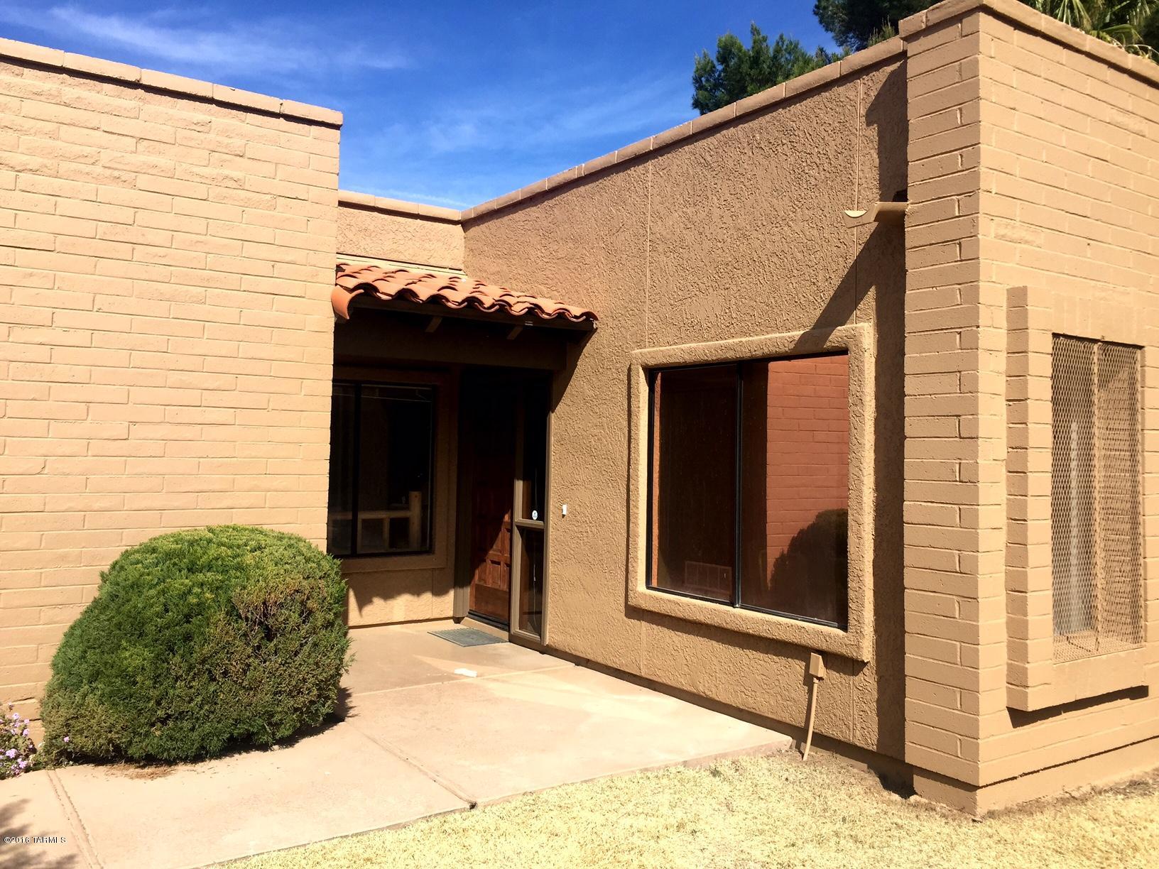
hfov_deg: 61.7
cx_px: 580
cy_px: 434
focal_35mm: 29
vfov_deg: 48.2
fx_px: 971
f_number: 2.2
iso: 32
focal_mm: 4.15
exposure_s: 1/1799
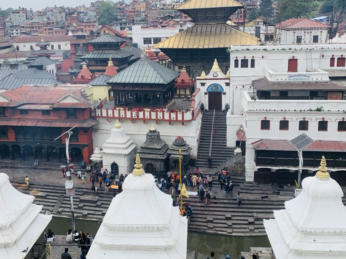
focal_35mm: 38
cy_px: 116
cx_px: 154
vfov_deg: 37.7
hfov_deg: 48.9
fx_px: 380
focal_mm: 4.25
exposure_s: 1/701
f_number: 1.8
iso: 25
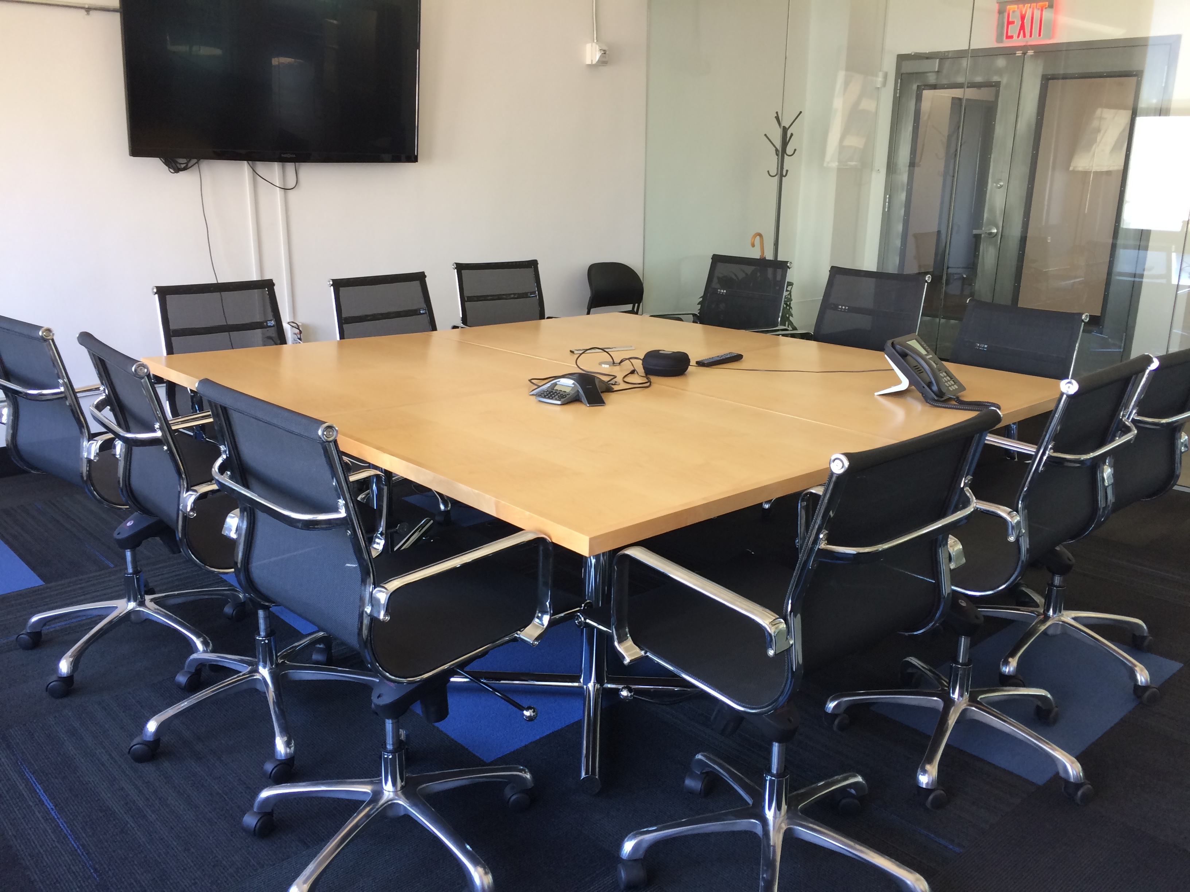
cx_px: 595
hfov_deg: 61.7
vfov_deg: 48.2
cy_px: 446
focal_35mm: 29
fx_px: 997
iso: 50
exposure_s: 1/30
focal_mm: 4.15
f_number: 2.2
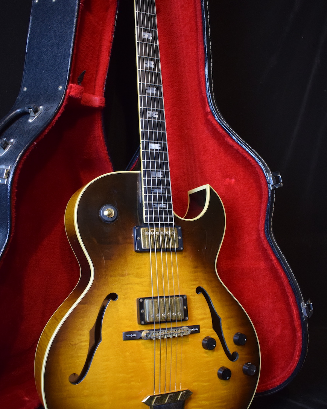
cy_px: 210
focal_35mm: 35
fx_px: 423
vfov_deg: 51.5
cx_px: 148
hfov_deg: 42.2
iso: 2000
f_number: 3.5
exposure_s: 1/60
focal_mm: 18
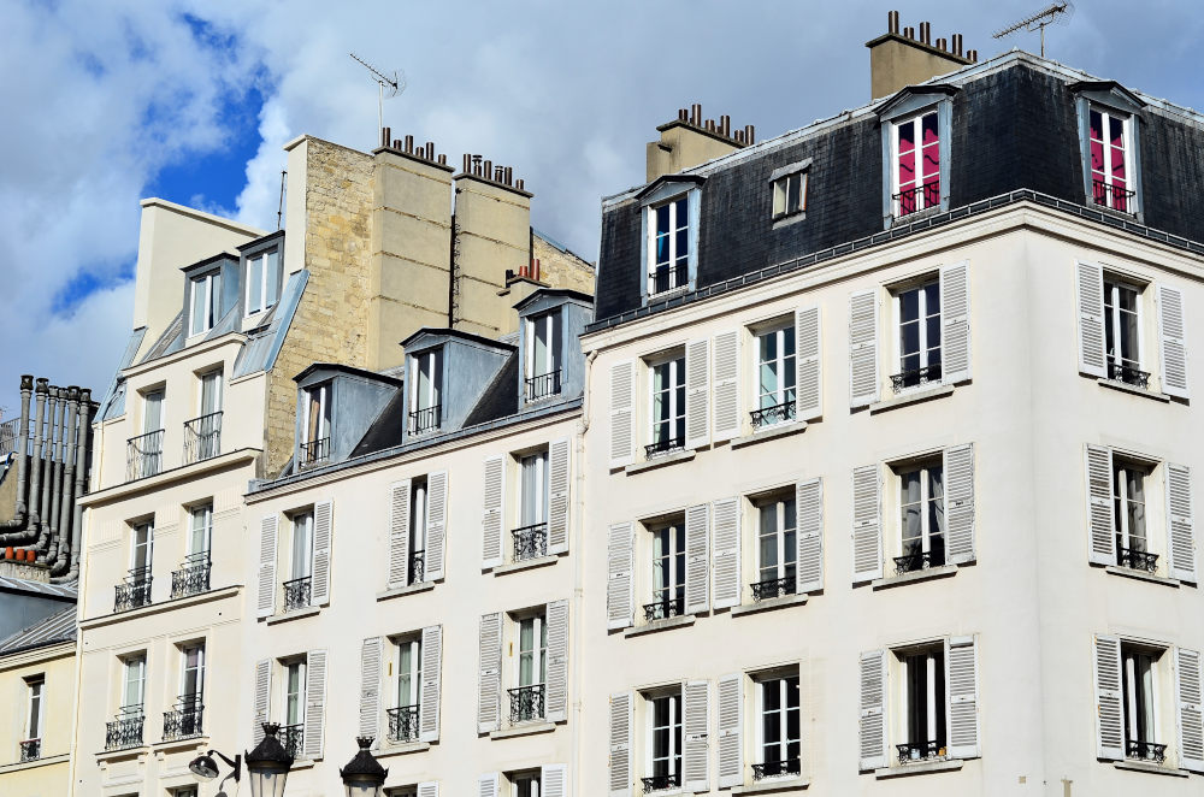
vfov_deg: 18.1
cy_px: 398
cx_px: 602
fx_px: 2503
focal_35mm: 75
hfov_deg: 27.0
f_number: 10
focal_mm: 50
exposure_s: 1/500
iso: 125
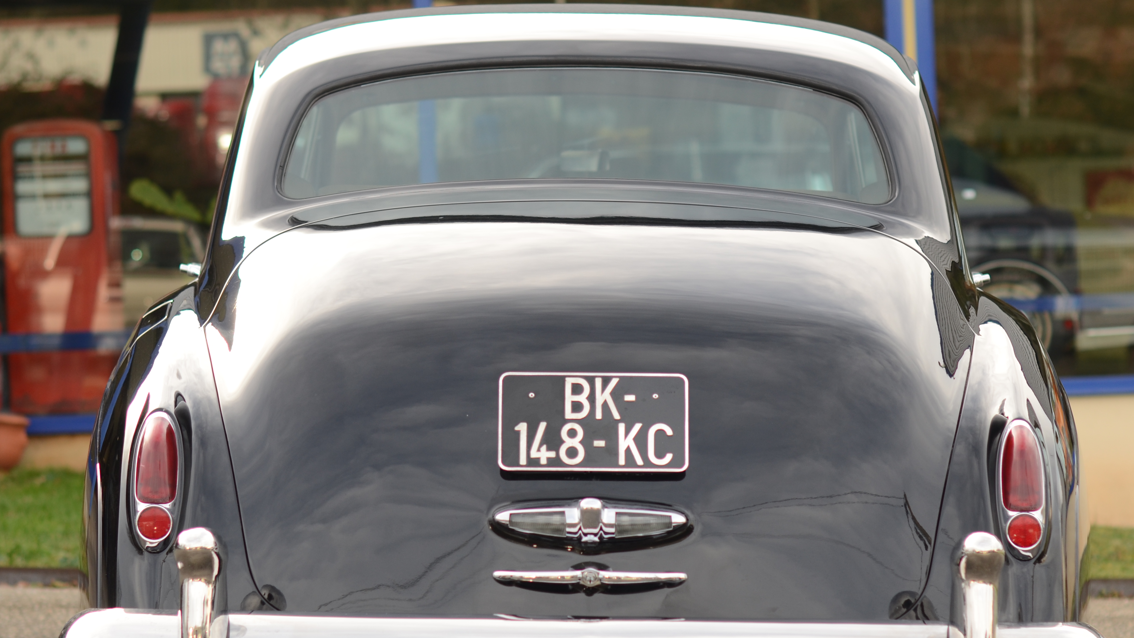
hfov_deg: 20.9
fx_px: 3067
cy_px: 377
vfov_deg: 11.9
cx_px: 581
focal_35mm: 102
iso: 160
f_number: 2.5
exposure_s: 1/640
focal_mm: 50
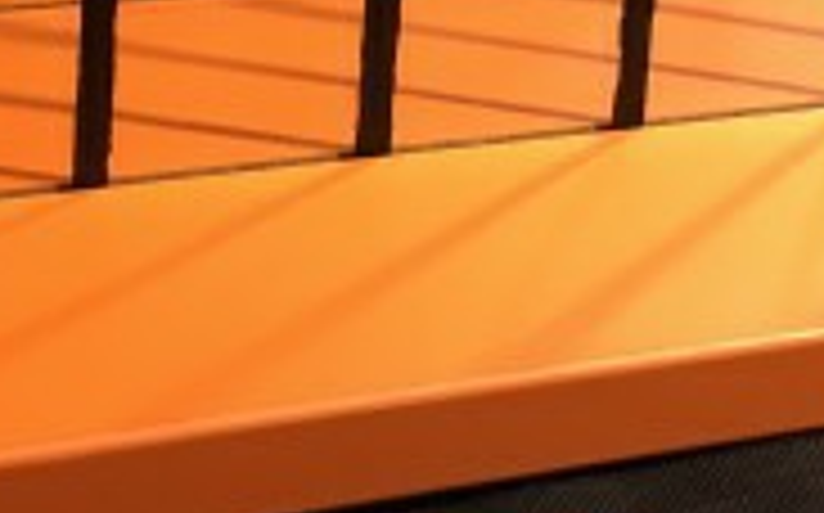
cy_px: -261
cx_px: 356
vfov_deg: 12.3
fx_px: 2266
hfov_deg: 20.6
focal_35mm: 101
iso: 80
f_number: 2.2
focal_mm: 4.15
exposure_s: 1/33
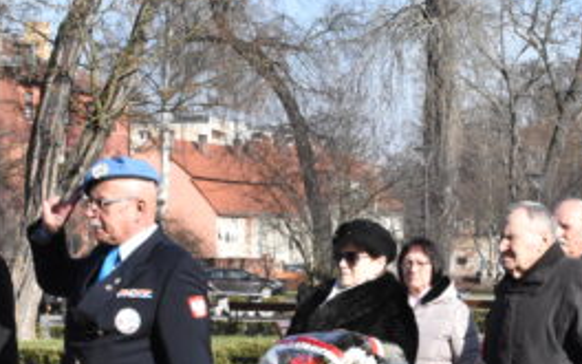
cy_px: 450
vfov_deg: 10.4
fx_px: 1967
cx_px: 427
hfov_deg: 16.8
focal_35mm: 124
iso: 2500
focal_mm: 34
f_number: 16
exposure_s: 1/1000
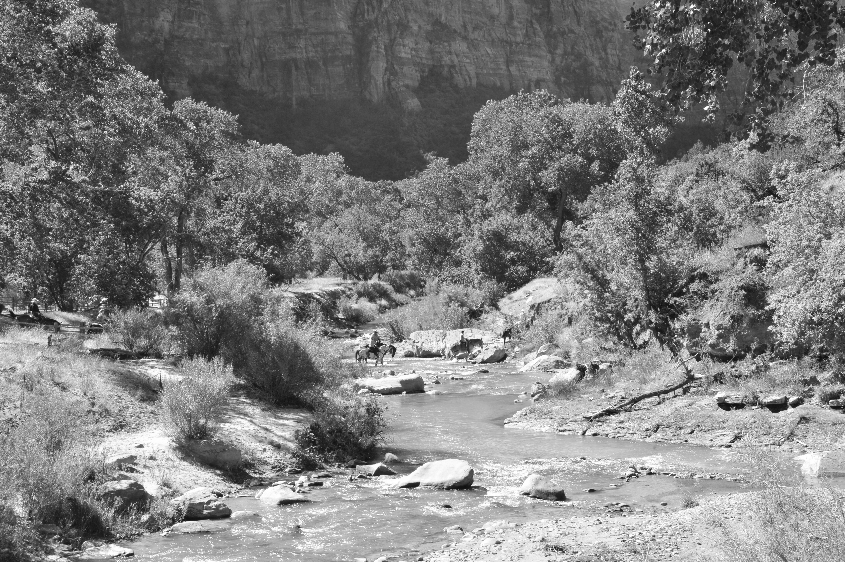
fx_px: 1525
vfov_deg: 20.9
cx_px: 422
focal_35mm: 65
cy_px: 281
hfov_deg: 31.0
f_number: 20
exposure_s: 1/125
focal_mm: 65
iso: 640
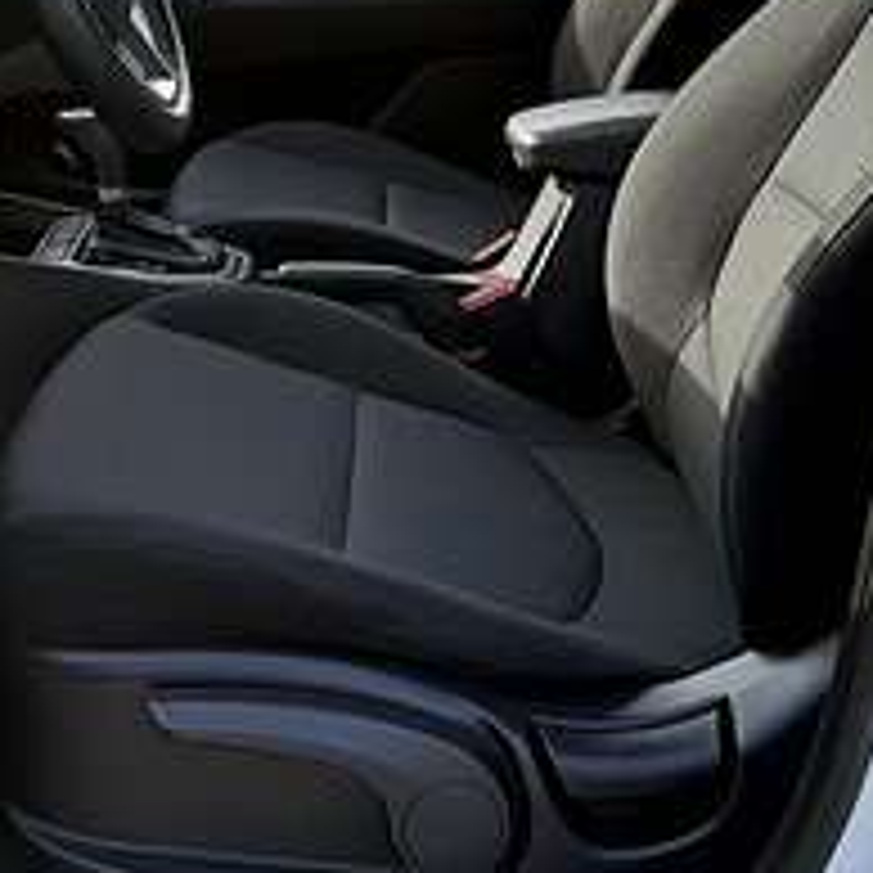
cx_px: 360
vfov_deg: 27.0
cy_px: -2
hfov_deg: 28.6
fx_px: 1712
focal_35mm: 60
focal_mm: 6.76
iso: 80
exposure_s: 1/943
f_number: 1.78
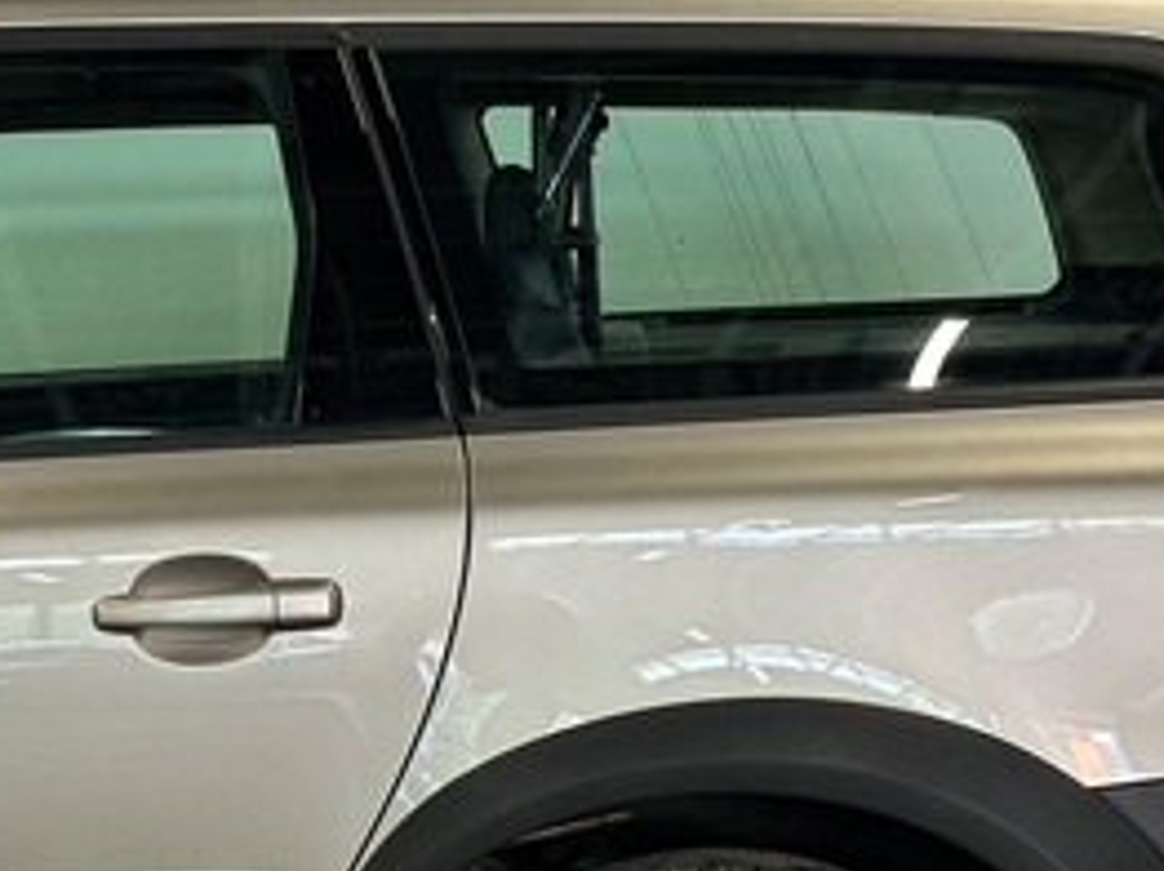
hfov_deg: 17.9
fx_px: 3695
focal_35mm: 110
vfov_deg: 13.4
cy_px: 604
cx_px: 489
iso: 80
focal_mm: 6.86
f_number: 1.8
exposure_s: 1/50
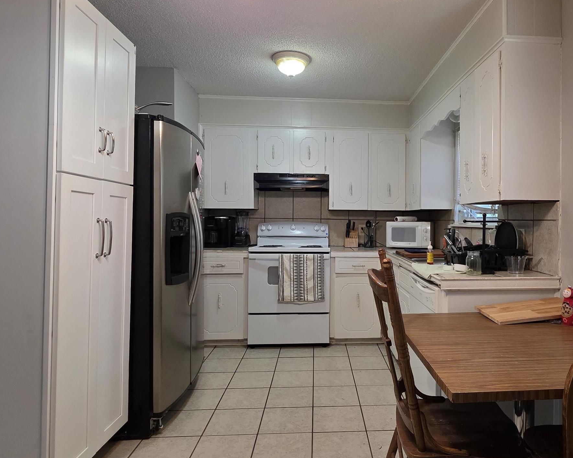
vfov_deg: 63.1
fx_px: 373
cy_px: 224
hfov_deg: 74.3
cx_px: 342
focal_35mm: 22
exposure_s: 1/120
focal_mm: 2.2
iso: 200
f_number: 1.9
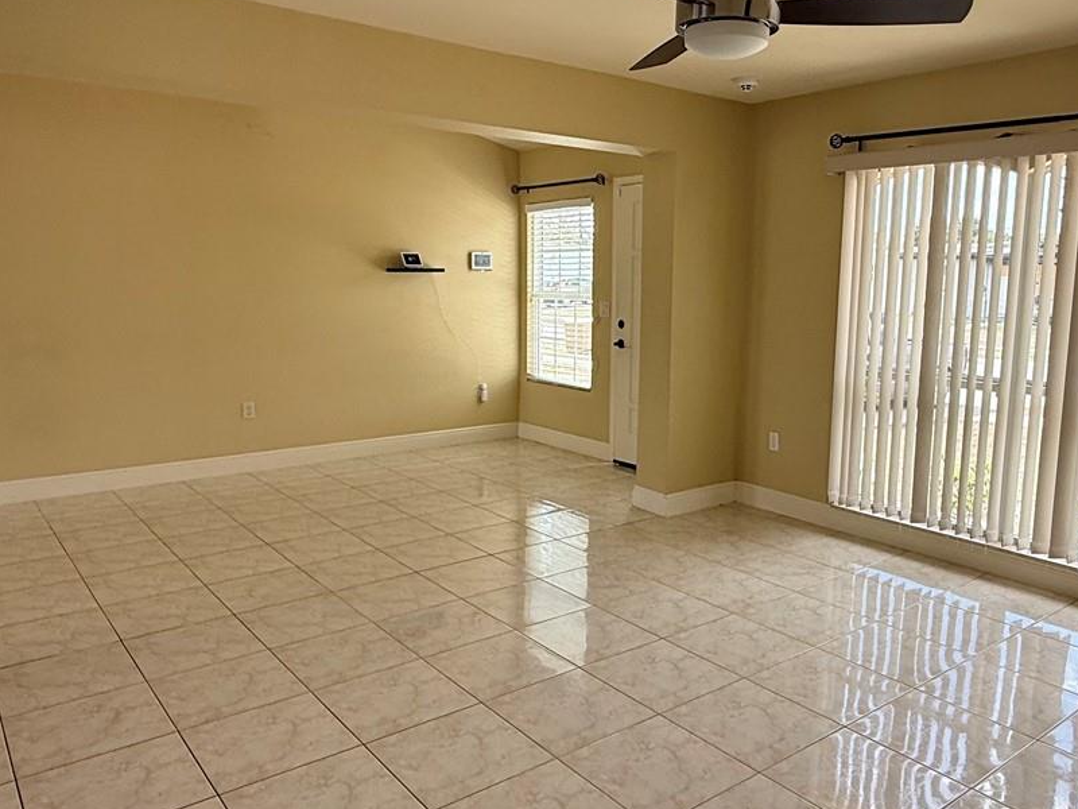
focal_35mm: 28
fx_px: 872
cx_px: 601
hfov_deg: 63.3
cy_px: 403
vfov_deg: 49.7
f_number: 2.2
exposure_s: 1/158
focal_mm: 2.22
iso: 64
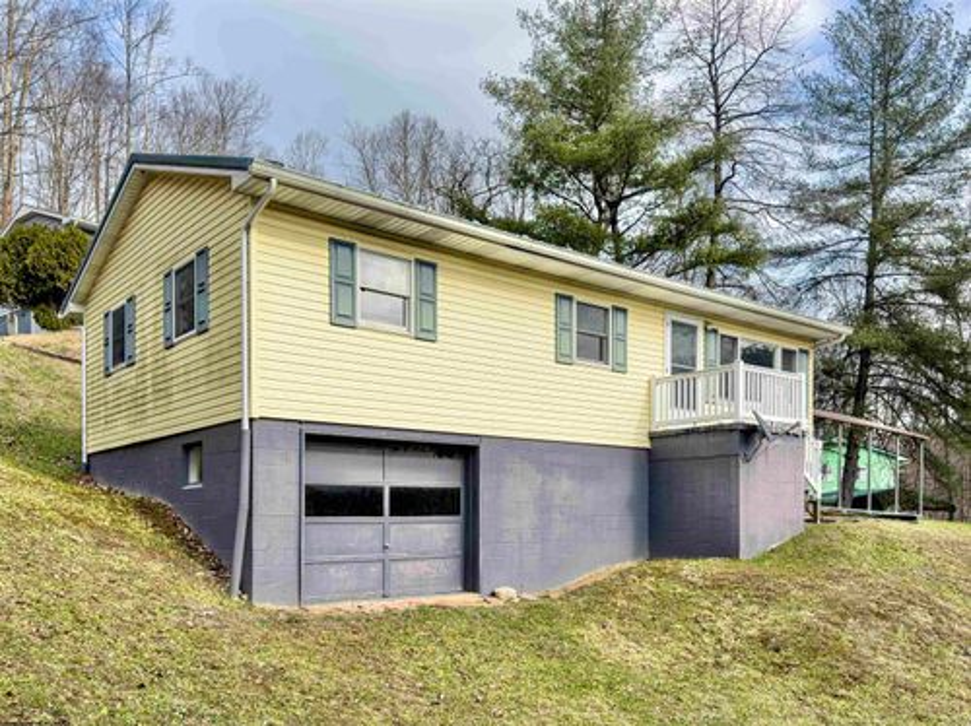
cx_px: 486
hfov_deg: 71.6
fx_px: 673
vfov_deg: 56.7
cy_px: 363
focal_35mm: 24
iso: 100
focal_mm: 6.76
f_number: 1.8
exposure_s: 1/3000
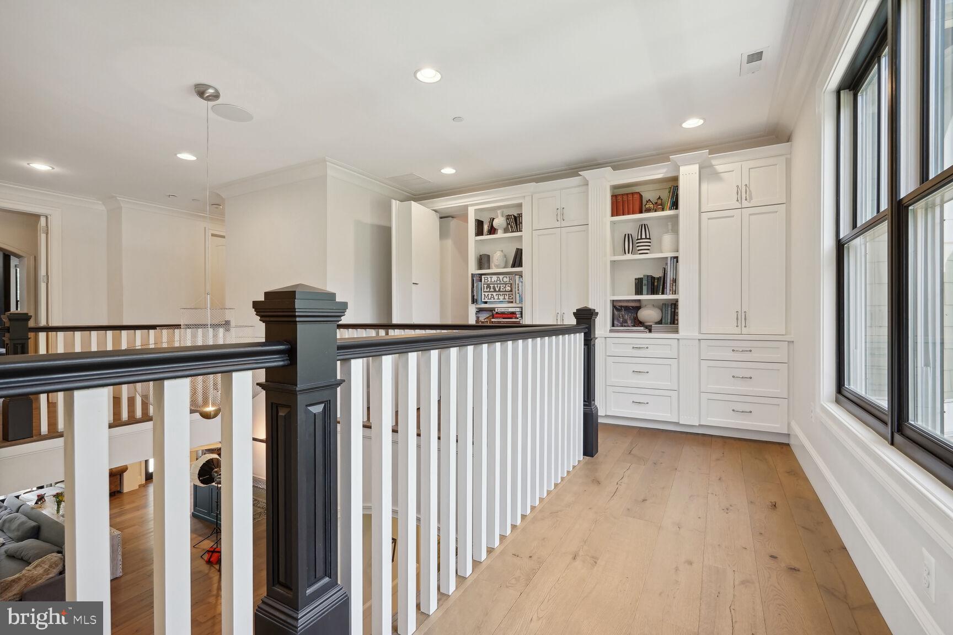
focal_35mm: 16
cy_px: 318
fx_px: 424
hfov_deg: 96.7
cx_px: 476
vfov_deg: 73.7
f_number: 8
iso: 800
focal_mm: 16
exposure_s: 1/50
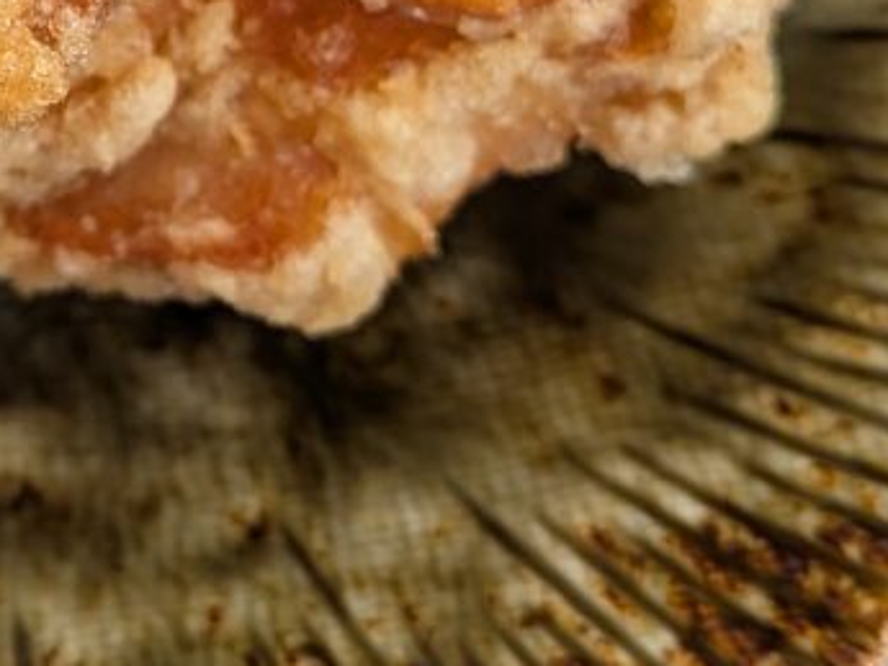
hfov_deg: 21.2
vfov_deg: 15.7
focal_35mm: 89
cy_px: -219
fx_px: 2284
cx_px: -13
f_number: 1.7
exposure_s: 1/50
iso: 83
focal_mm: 4.53
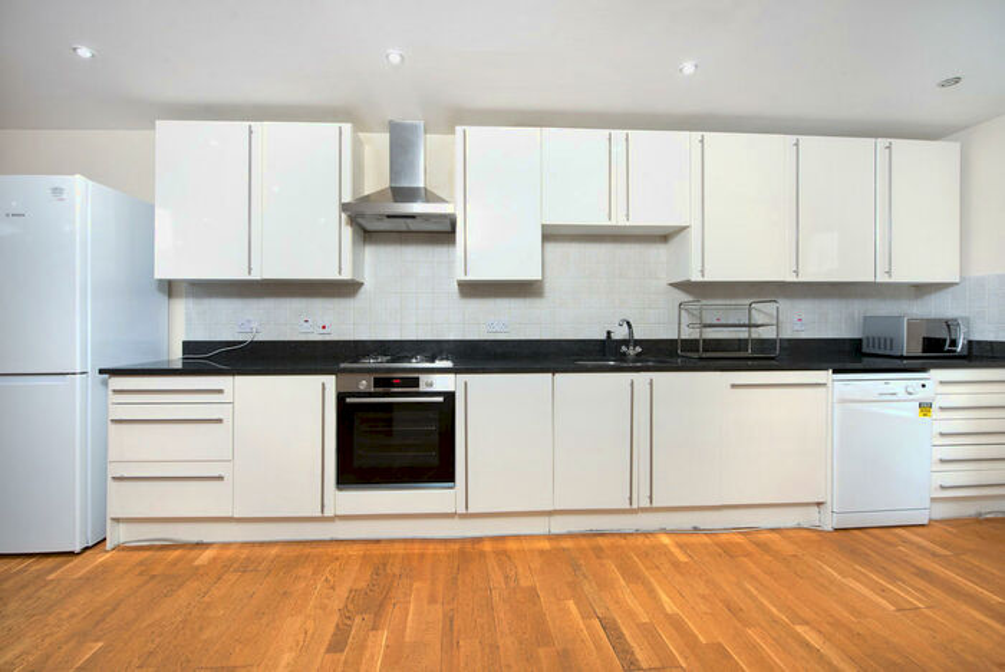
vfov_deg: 81.3
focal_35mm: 14
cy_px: 336
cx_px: 502
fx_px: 391
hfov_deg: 104.2
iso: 100
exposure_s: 1/3
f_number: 8
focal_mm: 14
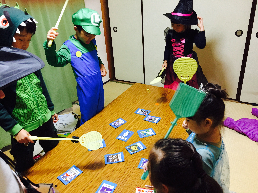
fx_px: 216
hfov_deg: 61.7
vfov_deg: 48.2
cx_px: 129
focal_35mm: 29
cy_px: 96
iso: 250
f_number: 2.2
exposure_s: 1/33
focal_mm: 4.15
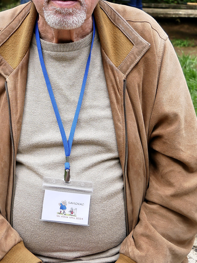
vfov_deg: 31.1
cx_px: 67
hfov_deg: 23.6
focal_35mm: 62
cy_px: 101
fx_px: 470
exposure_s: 1/320
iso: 200
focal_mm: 17
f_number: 3.8
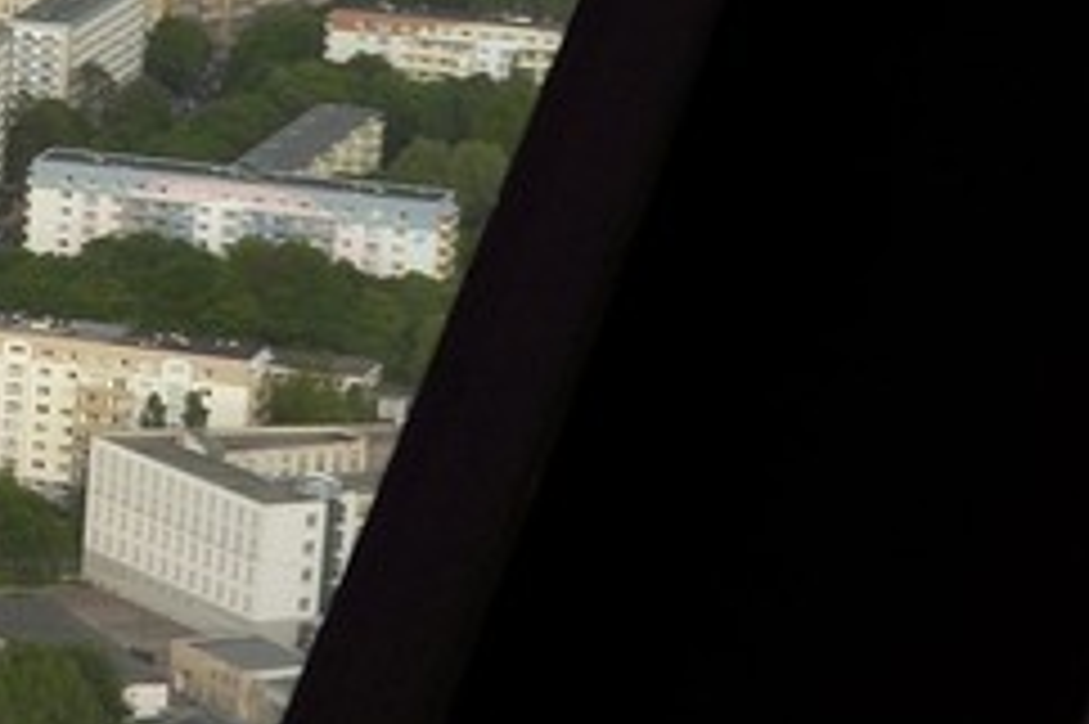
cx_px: -1989
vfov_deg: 8.6
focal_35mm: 159
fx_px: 4806
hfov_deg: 10.2
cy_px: 162
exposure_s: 1/80
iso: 100
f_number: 6.3
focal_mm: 24
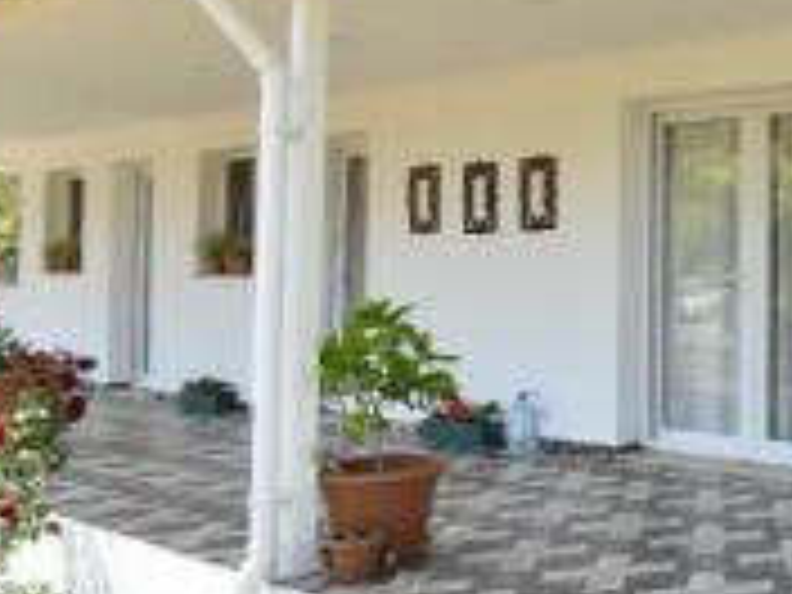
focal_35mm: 39
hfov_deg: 35.0
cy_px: 250
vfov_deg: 36.7
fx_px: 892
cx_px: 1004
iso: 200
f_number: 8
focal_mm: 10
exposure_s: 1/160
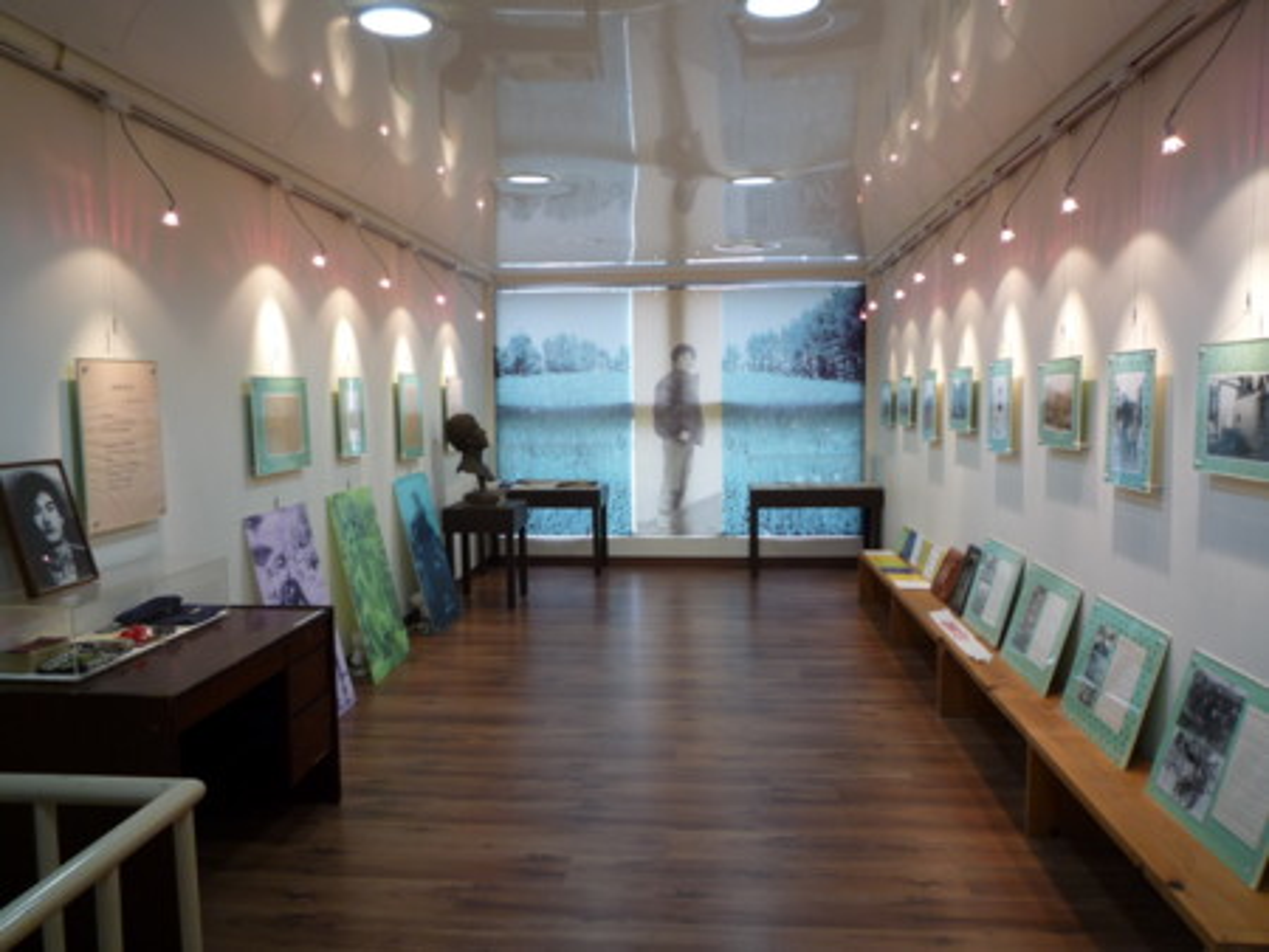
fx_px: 917
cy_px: 476
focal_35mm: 25
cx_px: 634
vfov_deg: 54.9
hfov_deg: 69.4
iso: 100
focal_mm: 4.4
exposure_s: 1/40
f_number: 2.8
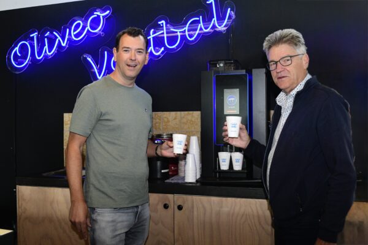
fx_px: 368
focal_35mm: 36
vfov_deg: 36.9
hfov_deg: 53.1
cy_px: 122
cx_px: 184
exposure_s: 1/60
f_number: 9
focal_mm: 24
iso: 3200
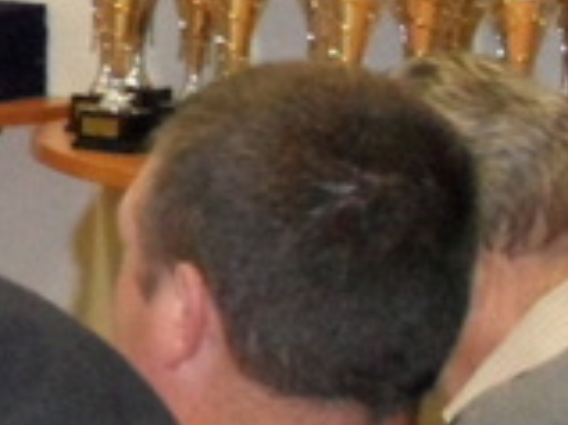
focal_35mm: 242
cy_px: -246
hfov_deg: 7.3
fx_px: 3968
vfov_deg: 6.1
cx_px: -1104
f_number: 3.6
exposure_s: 1/45
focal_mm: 6.5
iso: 640
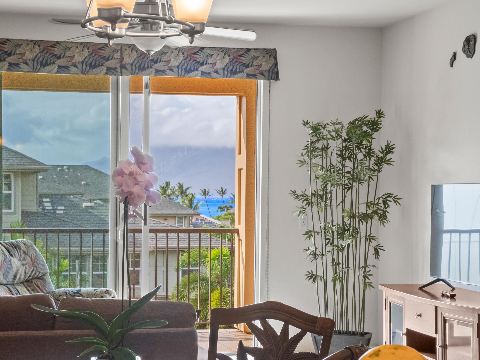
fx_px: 1165
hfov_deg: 23.2
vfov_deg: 17.5
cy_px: 232
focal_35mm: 84
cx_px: 191
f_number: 11
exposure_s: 1/10
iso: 800
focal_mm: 29
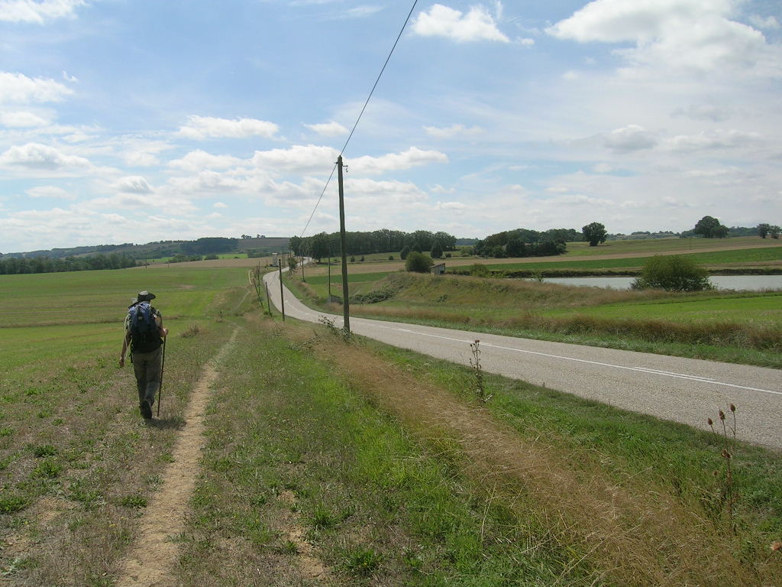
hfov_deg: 52.6
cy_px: 294
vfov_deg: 40.7
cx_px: 391
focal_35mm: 35
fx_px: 791
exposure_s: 1/758
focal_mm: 5.4
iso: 50
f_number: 4.8
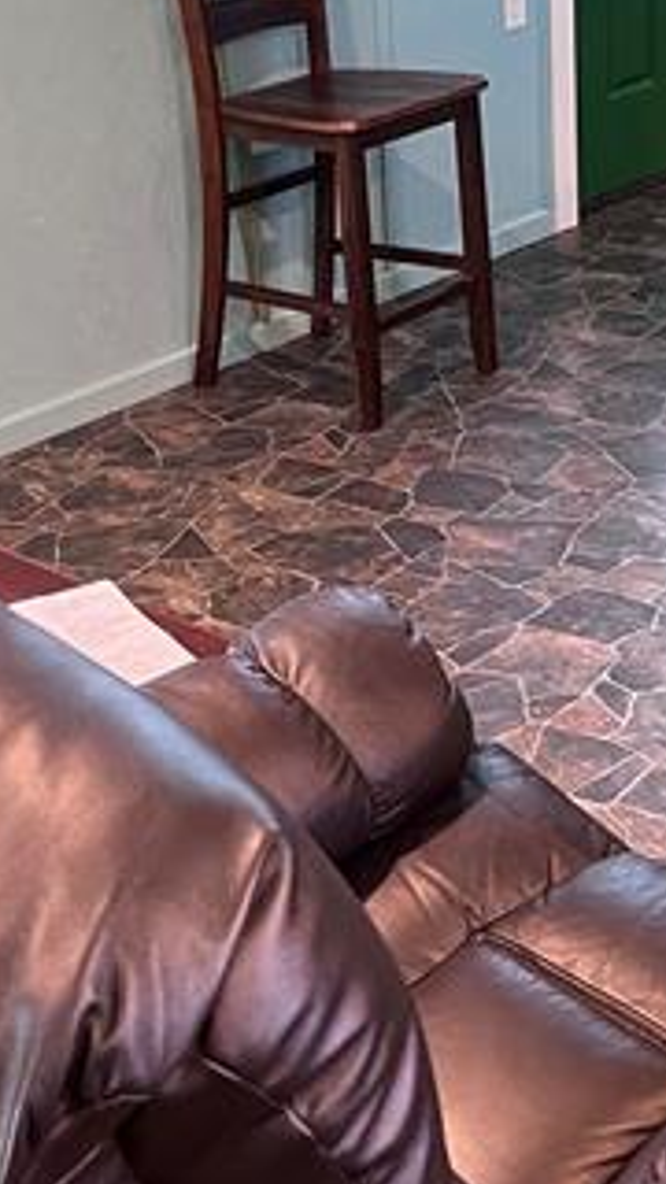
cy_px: 133
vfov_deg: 29.8
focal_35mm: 68
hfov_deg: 17.6
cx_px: 488
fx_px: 2135
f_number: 1.6
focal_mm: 5.1
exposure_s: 1/60
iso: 320
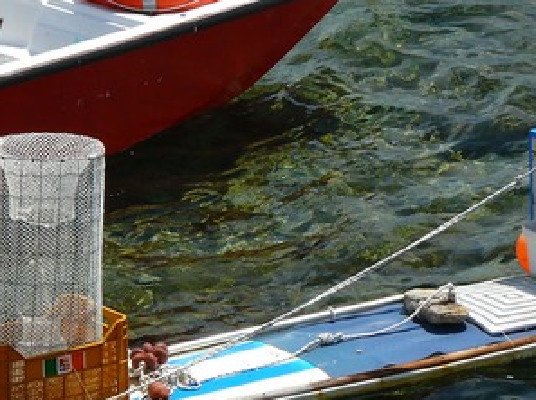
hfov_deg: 3.4
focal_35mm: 579
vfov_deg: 2.6
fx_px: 8954
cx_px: 379
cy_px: 132
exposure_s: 1/200
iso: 100
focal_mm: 48.5
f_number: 5.6
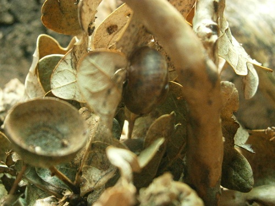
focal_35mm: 47
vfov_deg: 30.8
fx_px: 373
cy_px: 103
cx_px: 138
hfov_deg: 40.5
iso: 800
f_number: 3.4
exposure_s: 1/25
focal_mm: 8.3
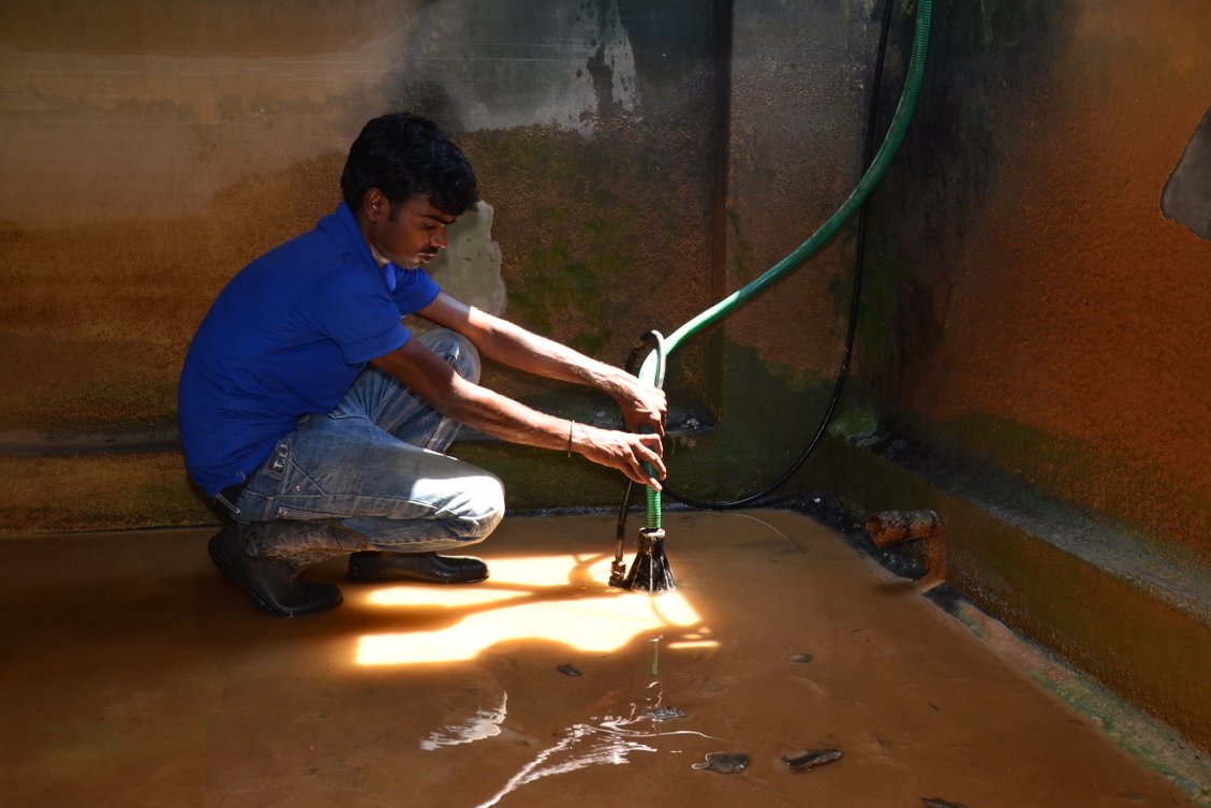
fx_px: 1177
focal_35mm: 35
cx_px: 576
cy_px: 403
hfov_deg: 54.4
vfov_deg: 37.9
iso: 500
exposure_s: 1/200
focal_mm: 22
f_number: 8
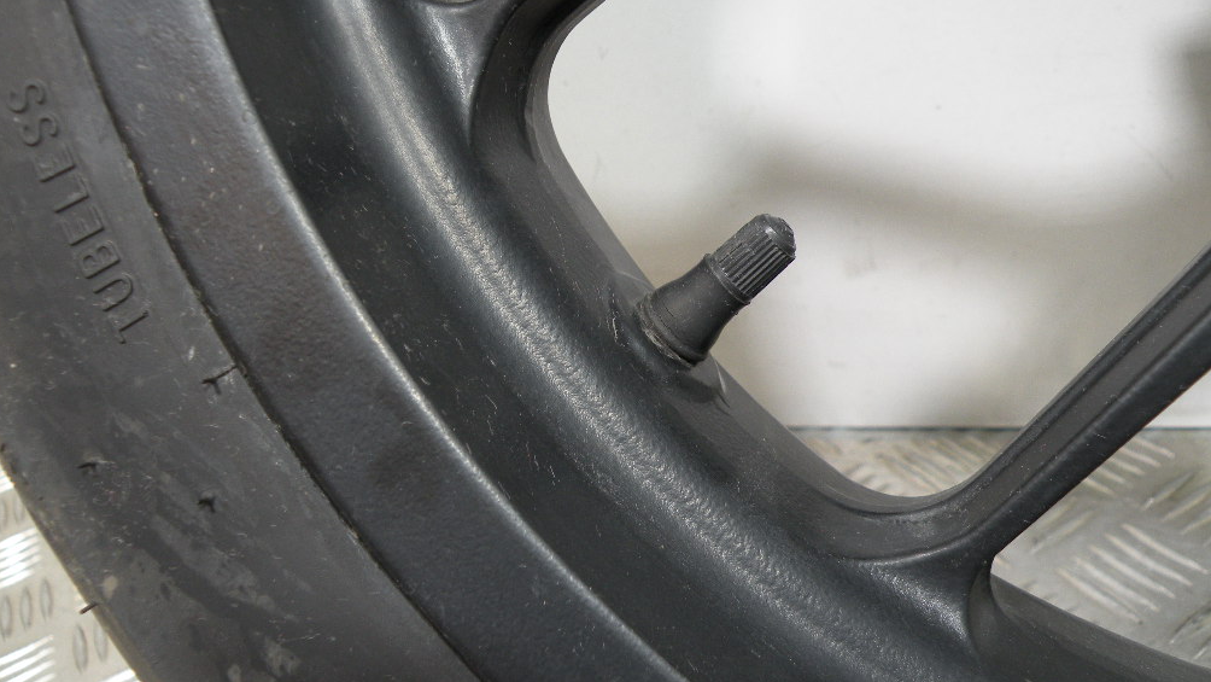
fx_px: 963
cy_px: 317
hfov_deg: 64.3
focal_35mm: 30
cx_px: 614
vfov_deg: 38.9
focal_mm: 4.7
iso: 108
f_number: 2.8
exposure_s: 1/59.8
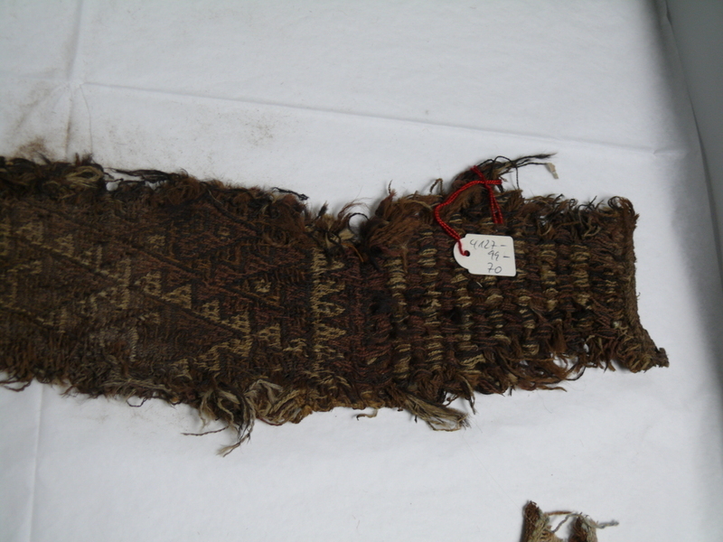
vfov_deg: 35.1
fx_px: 856
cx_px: 362
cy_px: 271
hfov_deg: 45.8
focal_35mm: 41
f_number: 2.8
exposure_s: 1/50
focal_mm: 8.6
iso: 100
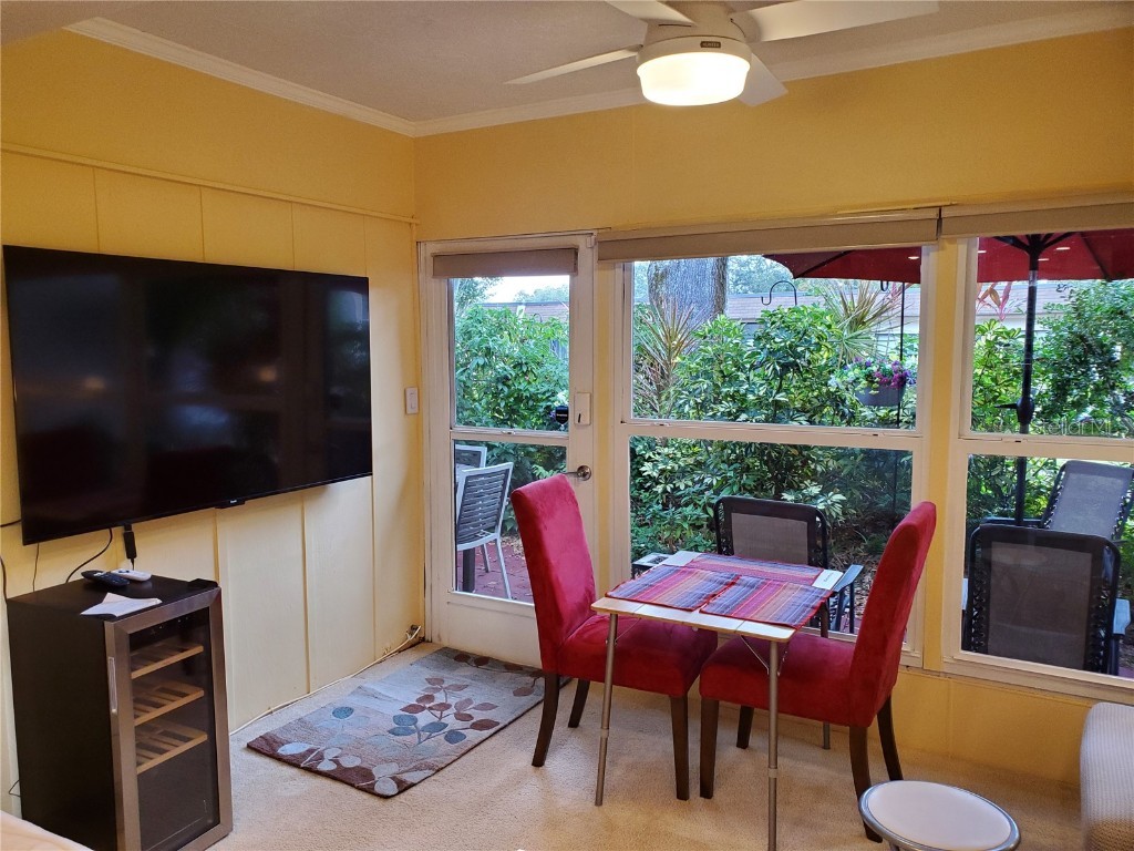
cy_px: 426
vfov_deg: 53.1
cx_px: 567
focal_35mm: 26
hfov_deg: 67.3
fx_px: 852
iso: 250
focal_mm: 4.3
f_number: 2.4
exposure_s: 1/120
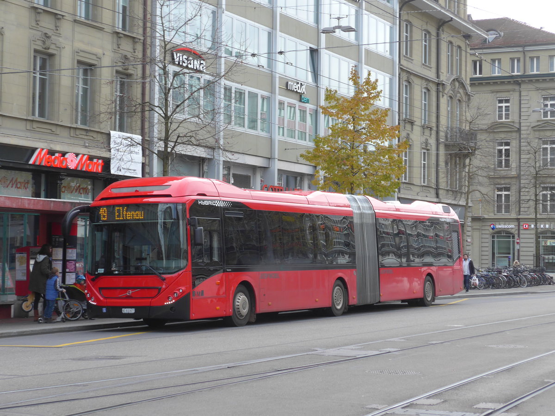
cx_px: 278
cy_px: 208
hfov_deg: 24.4
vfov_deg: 18.4
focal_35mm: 80
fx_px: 1283
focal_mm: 16
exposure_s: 1/200
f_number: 4.4
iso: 160
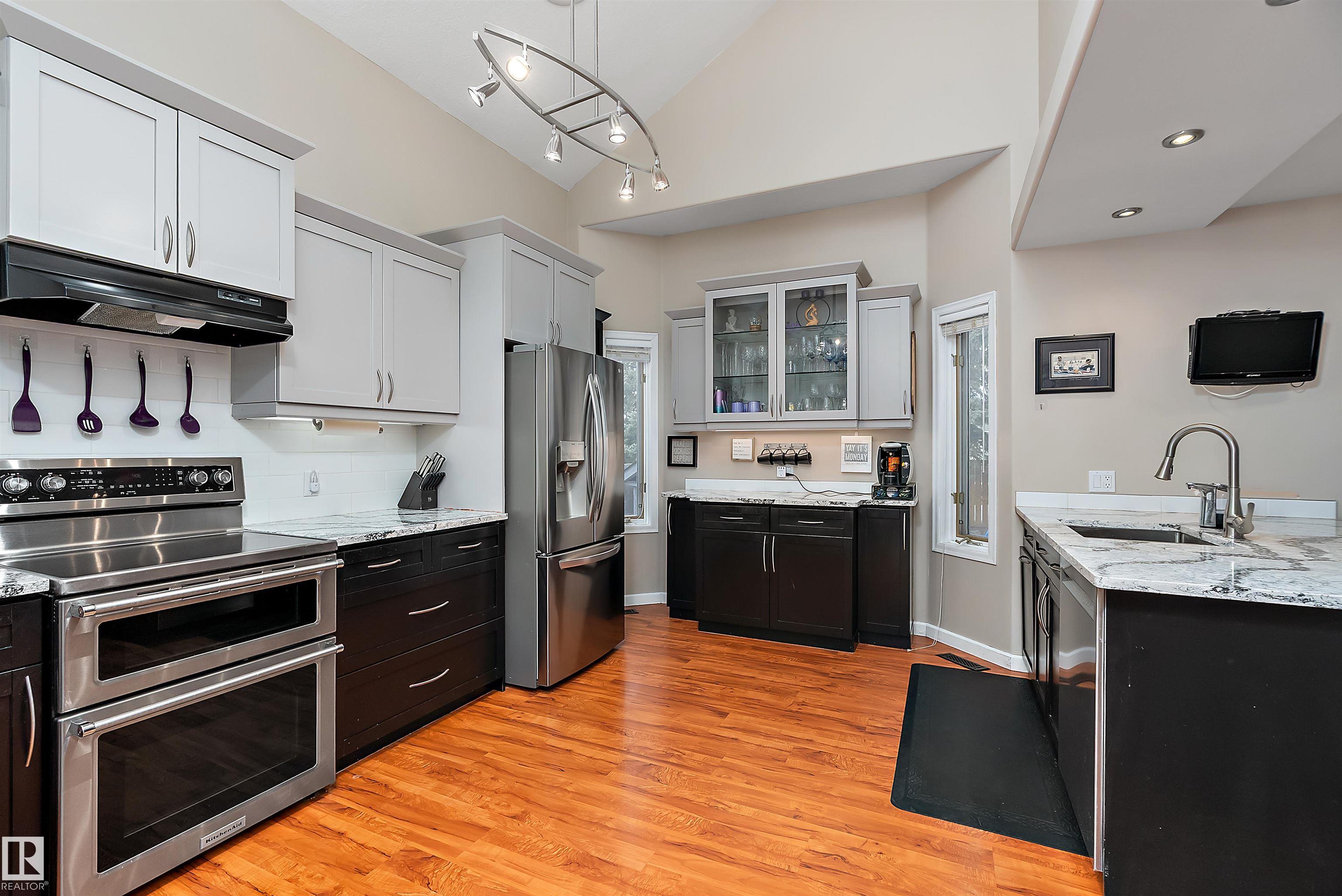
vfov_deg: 73.8
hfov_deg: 96.7
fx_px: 597
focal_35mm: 16
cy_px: 448
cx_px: 671
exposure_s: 1/6
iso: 640
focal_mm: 16
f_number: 8
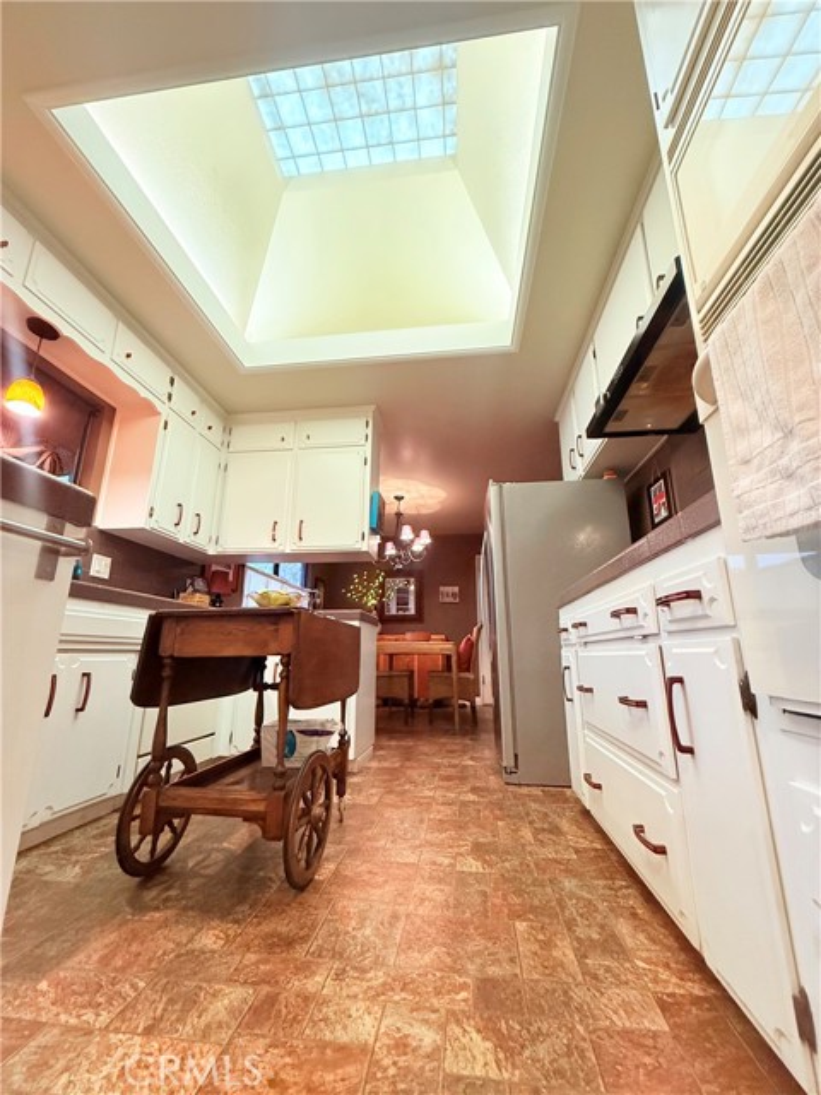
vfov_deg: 102.1
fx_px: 443
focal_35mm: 14
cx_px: 410
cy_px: 548
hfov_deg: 85.7
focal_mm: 2.22
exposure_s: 1/120
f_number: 2.2
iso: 640
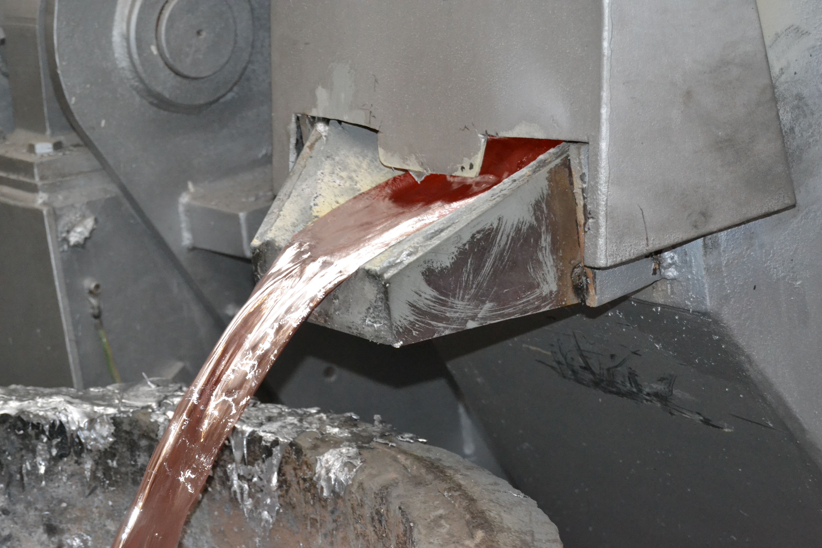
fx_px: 1884
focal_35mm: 82
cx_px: 411
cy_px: 274
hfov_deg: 24.6
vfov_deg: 16.6
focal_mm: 55
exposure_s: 1/60
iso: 3200
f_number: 5.6
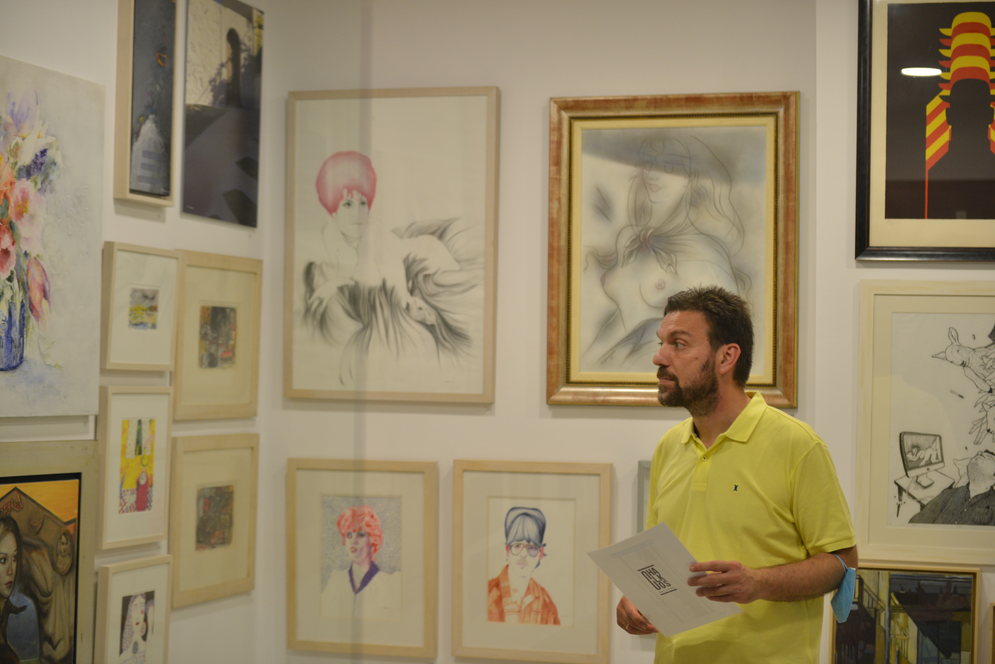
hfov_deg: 28.8
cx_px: 498
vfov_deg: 19.5
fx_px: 1935
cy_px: 332
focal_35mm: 70
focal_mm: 70
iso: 1000
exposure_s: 1/250
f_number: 2.8
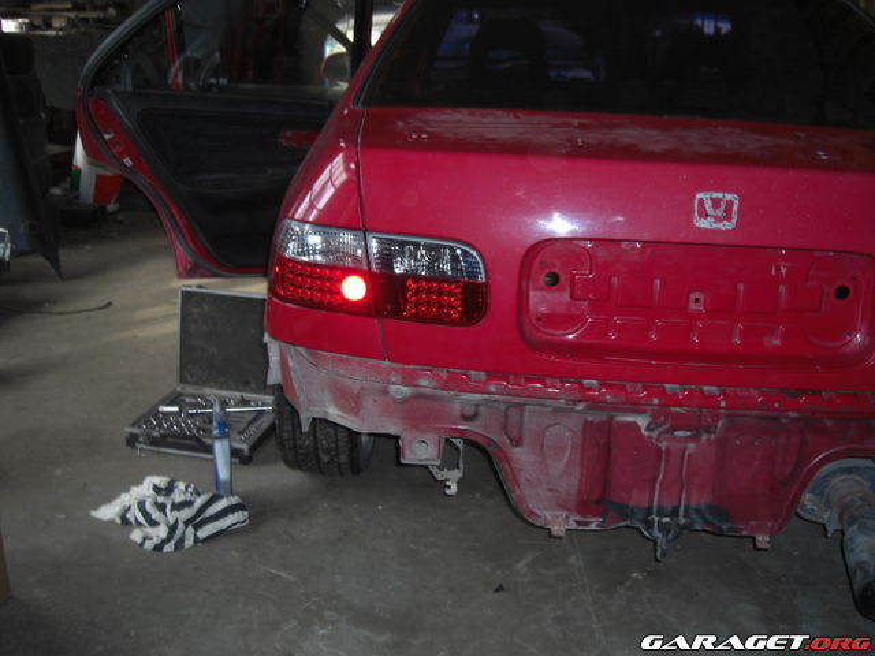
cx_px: 438
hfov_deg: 49.0
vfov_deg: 37.7
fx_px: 961
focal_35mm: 38
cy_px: 328
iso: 100
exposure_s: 1/60
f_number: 2.8
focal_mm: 7.9
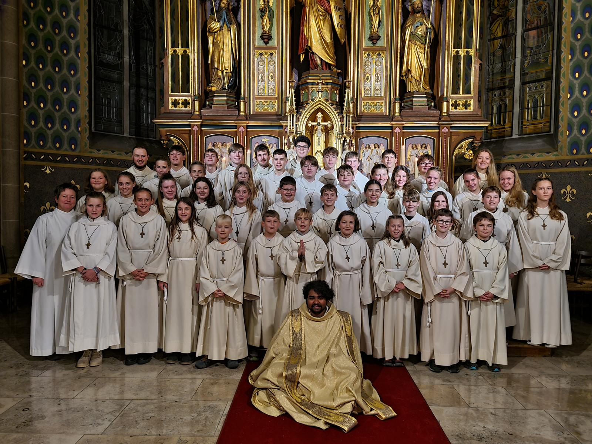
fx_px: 445
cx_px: 296
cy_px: 222
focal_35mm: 26
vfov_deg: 53.1
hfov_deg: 67.3
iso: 200
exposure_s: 1/17
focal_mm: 5.4
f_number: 1.8
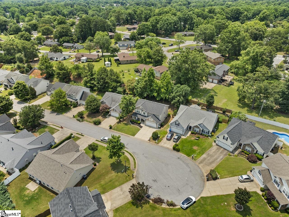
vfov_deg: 56.8
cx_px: 144
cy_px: 108
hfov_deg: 71.6
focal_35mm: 24
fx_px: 200
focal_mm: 12.29
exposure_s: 1/1250
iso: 100
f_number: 2.8
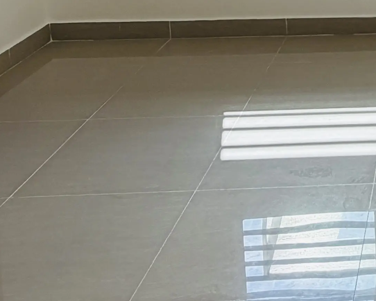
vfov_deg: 19.7
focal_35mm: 72
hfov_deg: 22.6
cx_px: 529
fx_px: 801
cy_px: -81
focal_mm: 2.22
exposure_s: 1/187
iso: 40
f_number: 2.2
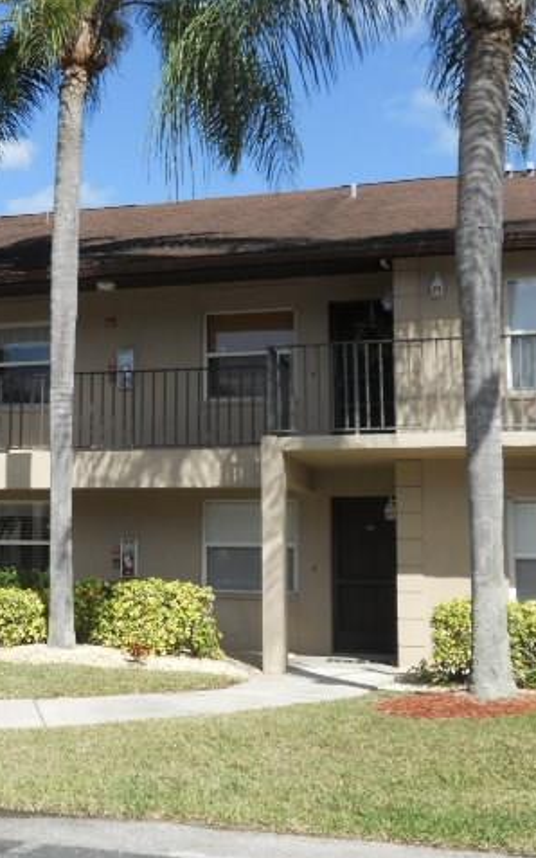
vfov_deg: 37.5
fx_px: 1262
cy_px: 430
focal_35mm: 54
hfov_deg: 23.3
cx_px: 47
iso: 80
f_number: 3.9
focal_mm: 6.9
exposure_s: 1/640
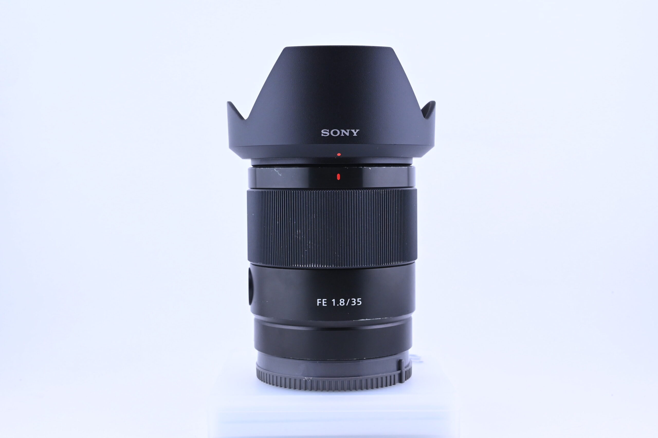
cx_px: 329
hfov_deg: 40.3
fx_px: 896
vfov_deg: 27.5
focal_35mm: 49
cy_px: 219
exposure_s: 1/160
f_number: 11
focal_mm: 33
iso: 640
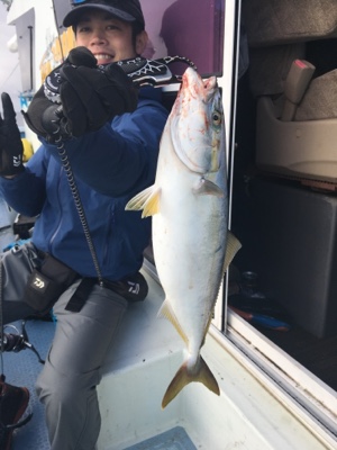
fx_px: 376
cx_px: 168
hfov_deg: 48.2
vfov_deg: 61.7
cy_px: 225
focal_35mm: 29
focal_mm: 4.15
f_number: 2.2
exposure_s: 1/487
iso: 25
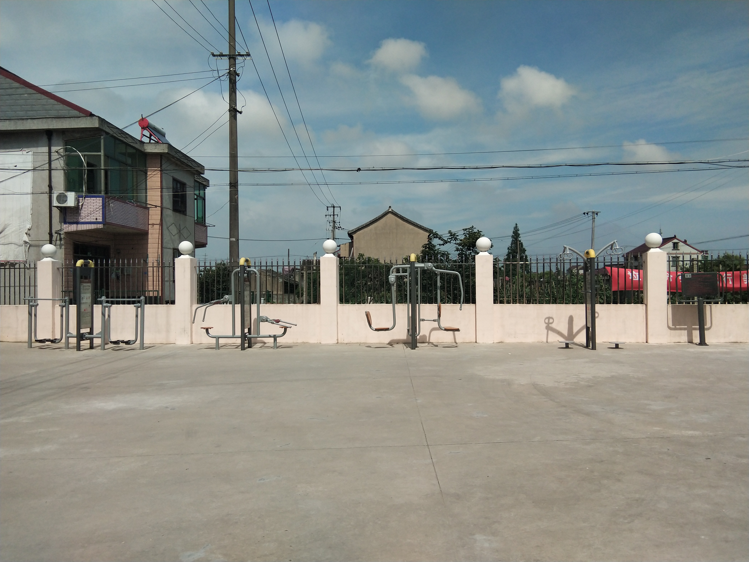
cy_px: 281
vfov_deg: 45.4
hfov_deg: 58.4
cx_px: 374
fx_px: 671
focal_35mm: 31
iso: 50
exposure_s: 1/2009
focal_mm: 3.69
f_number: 2.2
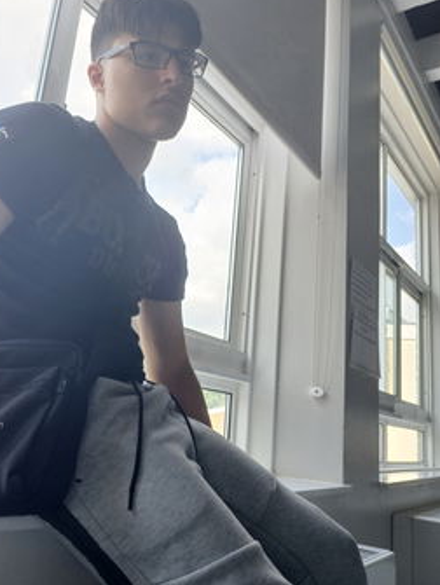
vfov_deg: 58.2
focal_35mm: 31
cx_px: 180
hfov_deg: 45.3
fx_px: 524
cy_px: 269
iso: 32
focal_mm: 3.98
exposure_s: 1/100
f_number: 1.8
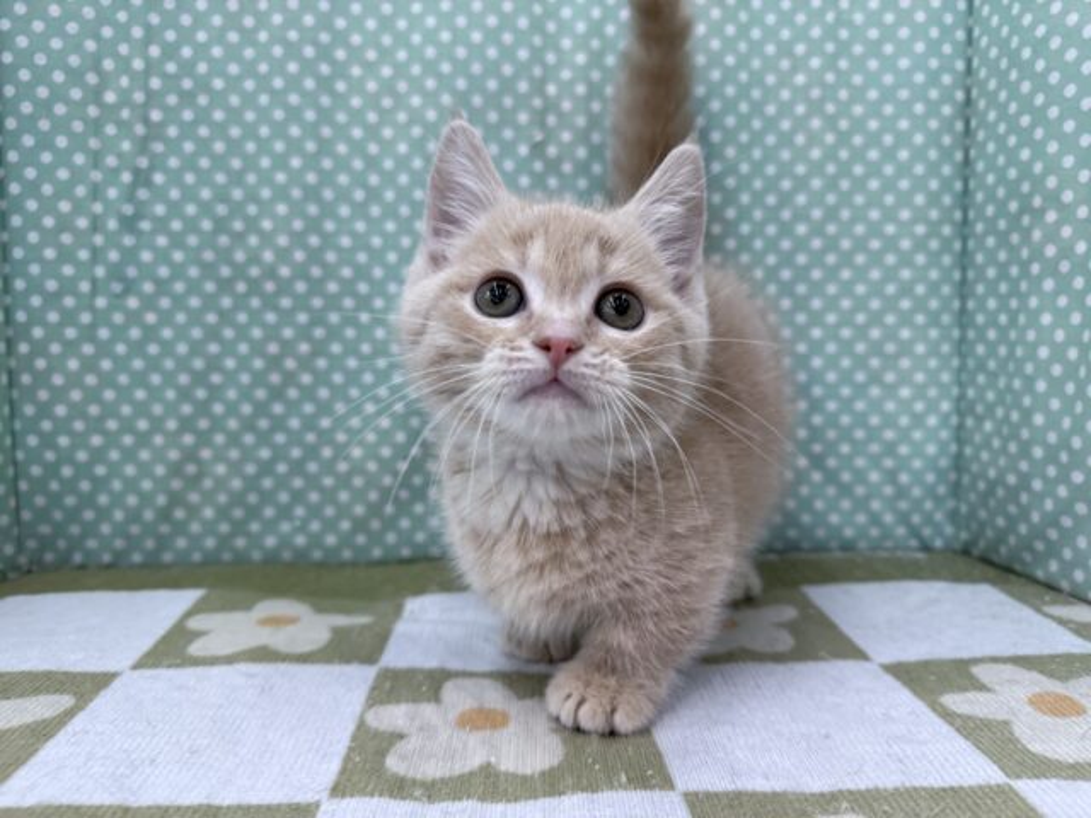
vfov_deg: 56.8
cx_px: 546
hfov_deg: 71.6
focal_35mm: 24
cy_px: 409
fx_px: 756
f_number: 1.78
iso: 125
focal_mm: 6.76
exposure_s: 1/100
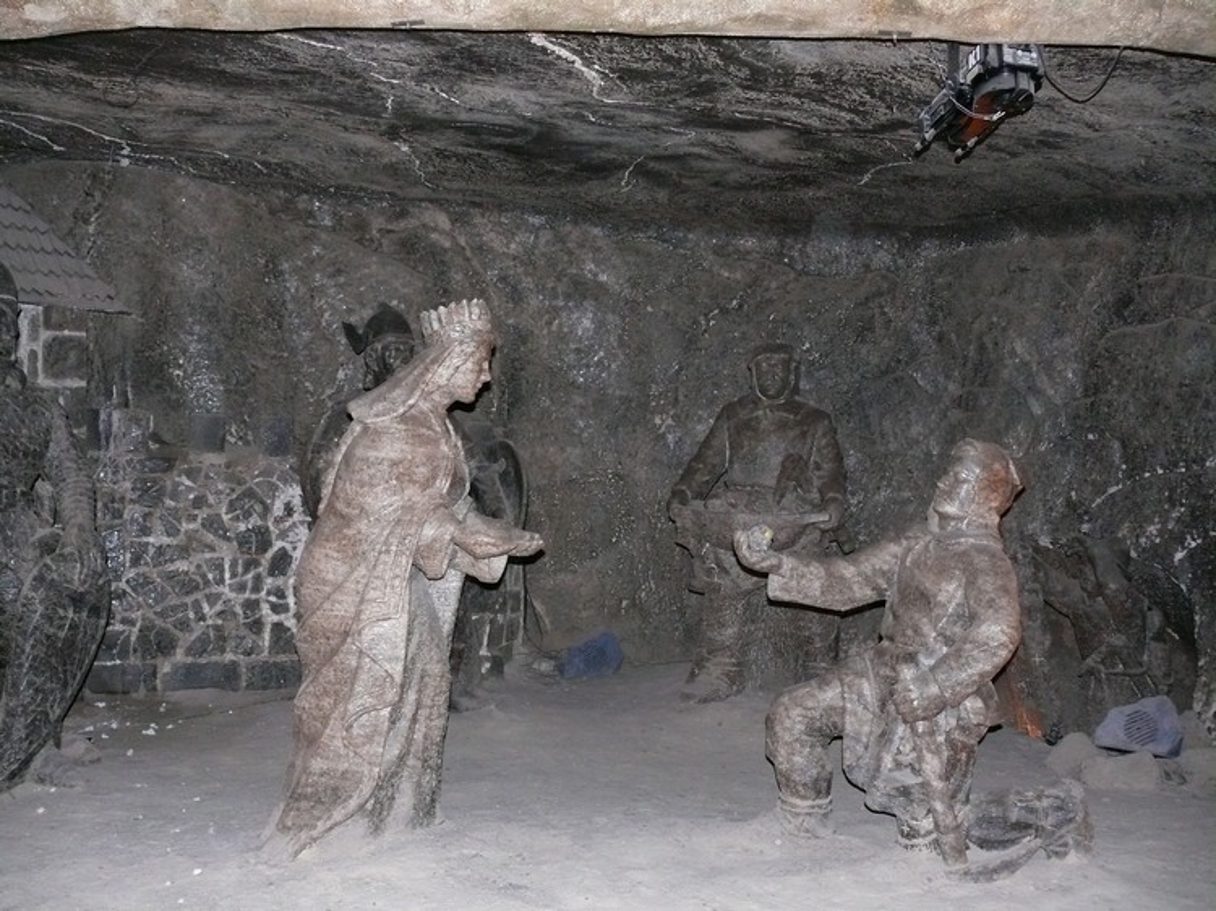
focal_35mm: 35
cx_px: 608
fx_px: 1229
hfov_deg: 52.6
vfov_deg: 40.7
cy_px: 456
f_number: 2.8
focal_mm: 7.4
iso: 400
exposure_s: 1/30
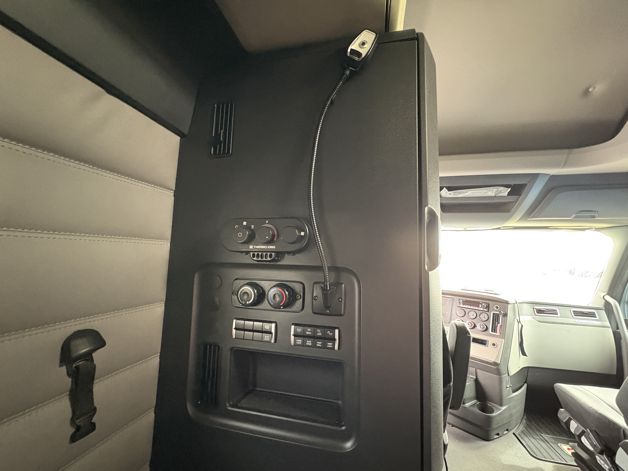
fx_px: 254
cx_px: 314
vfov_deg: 85.7
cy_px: 236
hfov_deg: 102.1
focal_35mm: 14
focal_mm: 2.22
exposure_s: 1/38
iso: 1000
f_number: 2.2
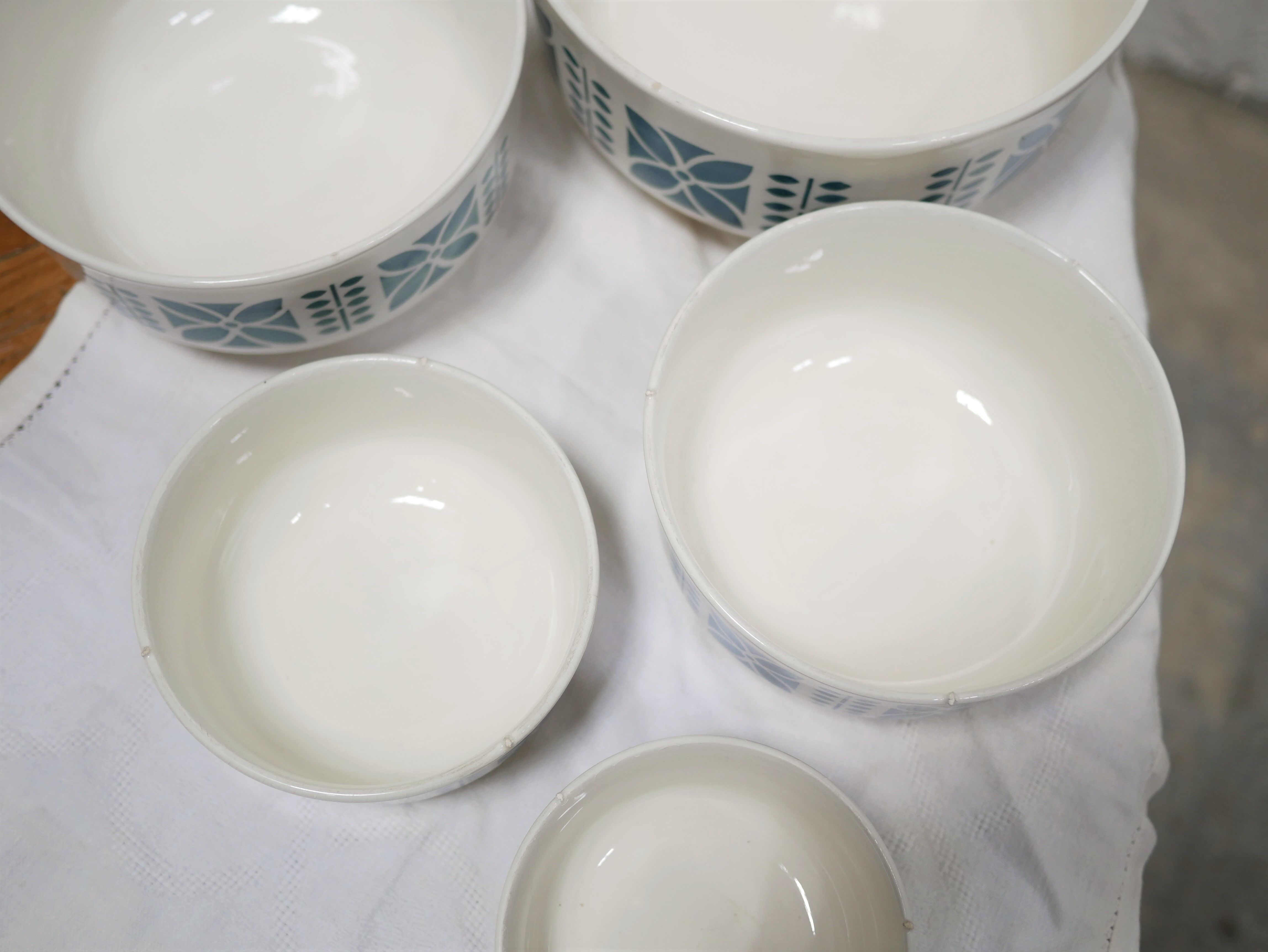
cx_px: 634
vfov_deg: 36.0
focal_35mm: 40
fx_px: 1466
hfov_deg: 46.8
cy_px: 476
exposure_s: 1/60
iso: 320
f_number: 1.7
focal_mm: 20
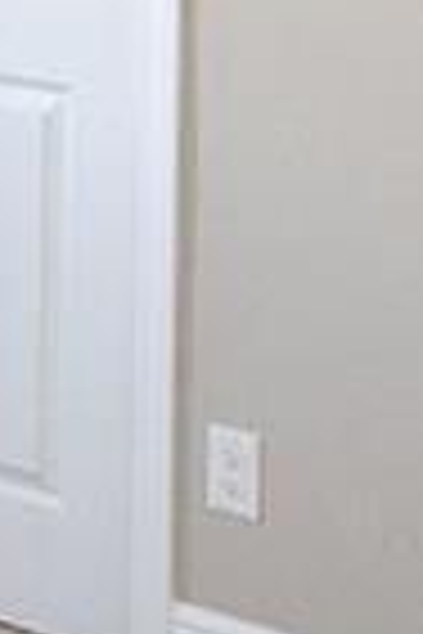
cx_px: -482
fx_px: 2108
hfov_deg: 10.4
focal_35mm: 120
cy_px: -387
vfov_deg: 15.4
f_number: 4.5
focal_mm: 11
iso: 200
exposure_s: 1/80
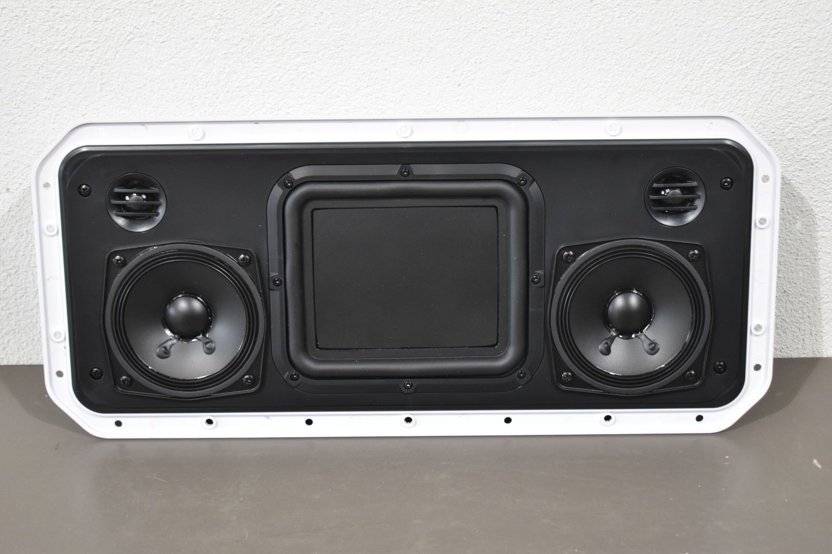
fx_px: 1456
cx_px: 416
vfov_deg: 21.6
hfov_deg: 31.9
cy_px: 277
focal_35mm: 63
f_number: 5
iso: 1250
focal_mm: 42
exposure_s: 1/125
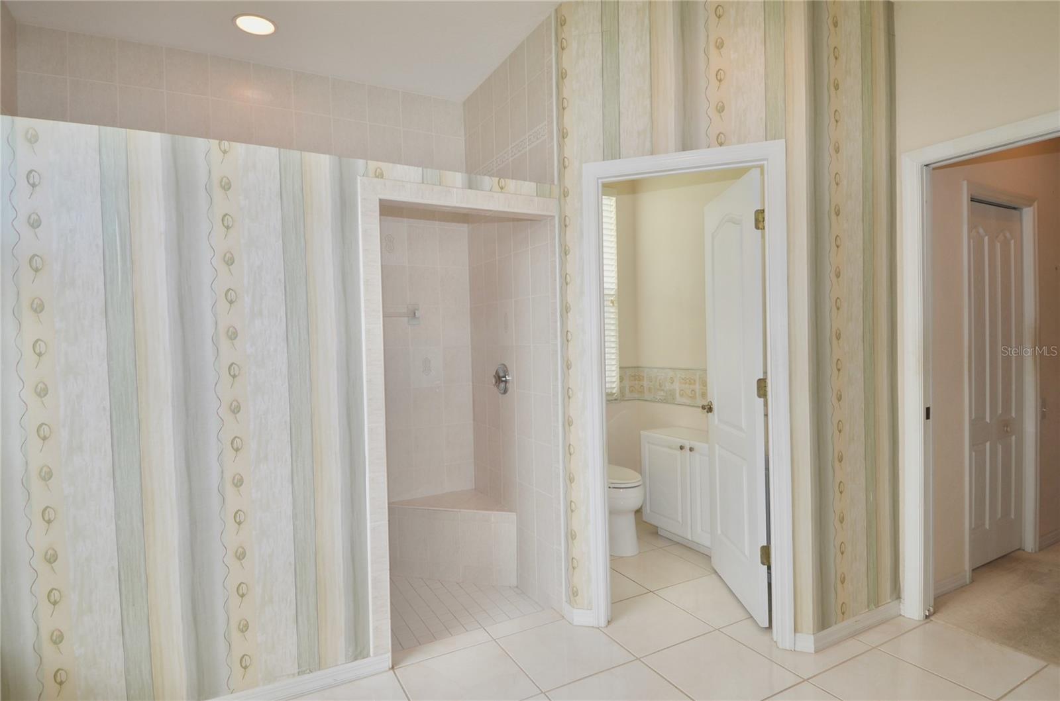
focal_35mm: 36
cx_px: 530
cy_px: 350
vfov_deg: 36.7
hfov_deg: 53.2
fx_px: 1057
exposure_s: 1/125
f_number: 5.6
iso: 200
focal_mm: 24
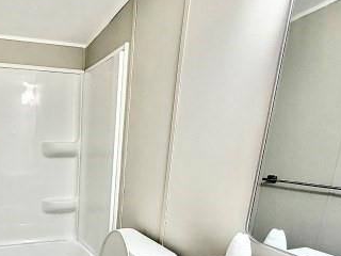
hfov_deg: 57.2
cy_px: 210
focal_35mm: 28
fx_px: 276
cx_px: 54
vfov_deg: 46.7
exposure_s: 1/120
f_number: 2.2
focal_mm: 2.22
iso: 200
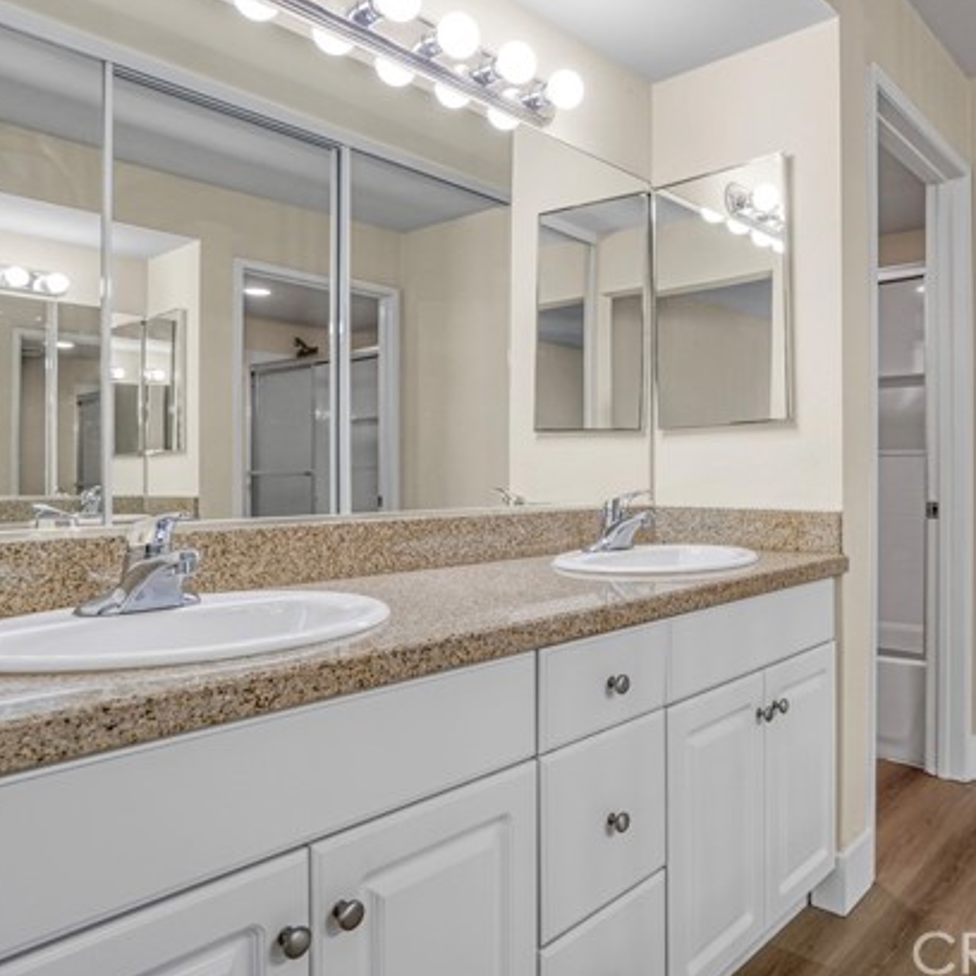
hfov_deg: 63.7
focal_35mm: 24
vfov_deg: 65.0
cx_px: 634
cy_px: 477
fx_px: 766
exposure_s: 1/25
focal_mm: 12
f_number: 4.5
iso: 400
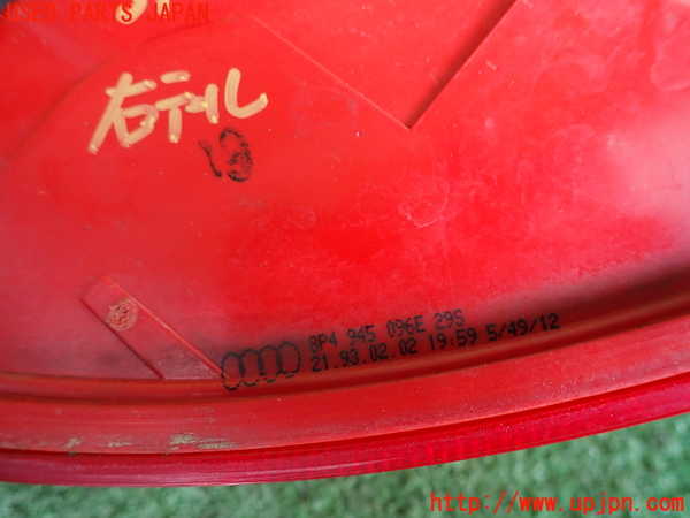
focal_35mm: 25
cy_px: 259
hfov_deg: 69.4
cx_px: 345
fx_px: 498
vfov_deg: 54.9
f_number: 2
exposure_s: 1/60
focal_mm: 4.5
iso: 200
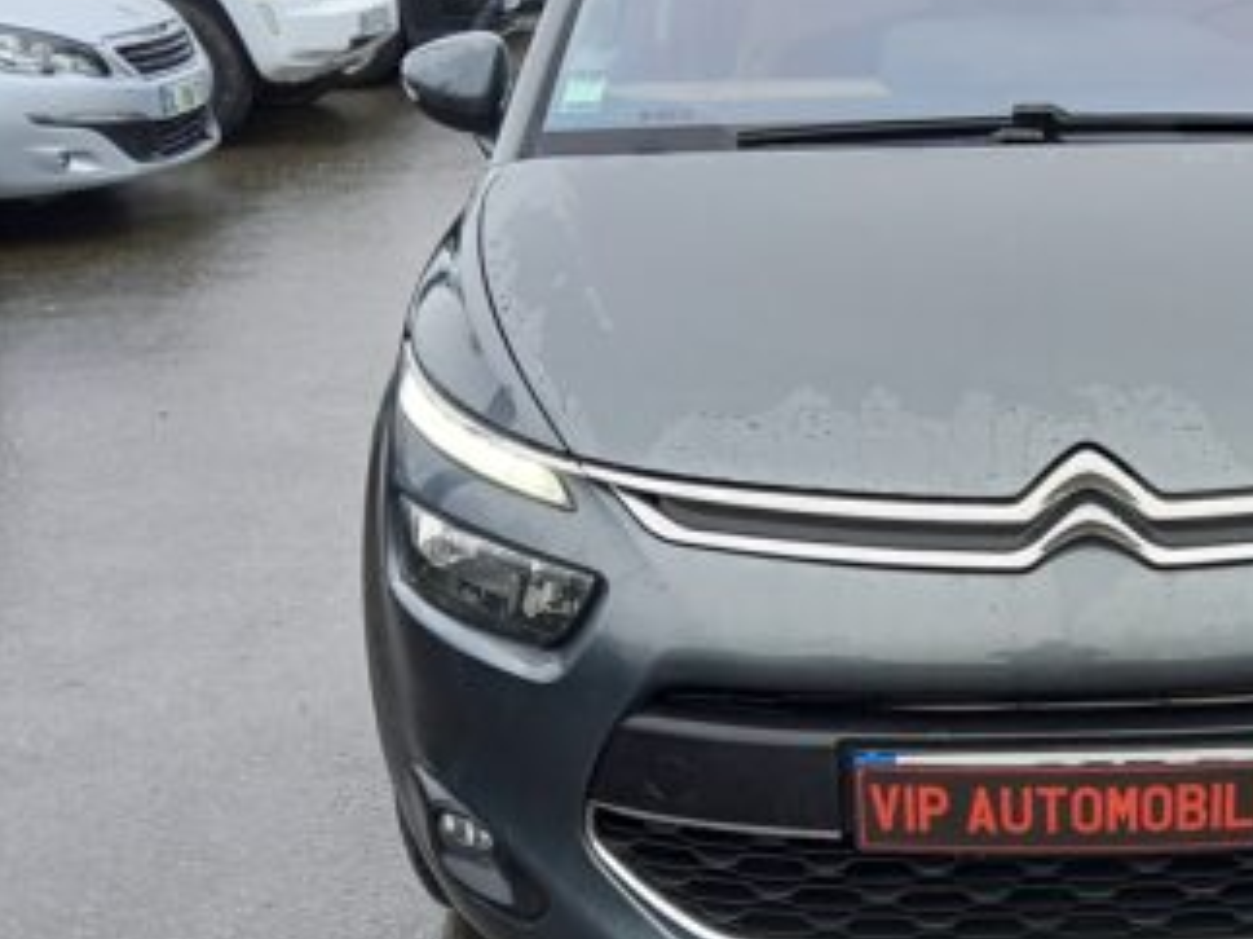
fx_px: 2243
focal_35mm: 62
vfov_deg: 23.6
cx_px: 1047
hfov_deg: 30.3
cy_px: 520
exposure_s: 1/100
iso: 40
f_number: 2
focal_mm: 4.6
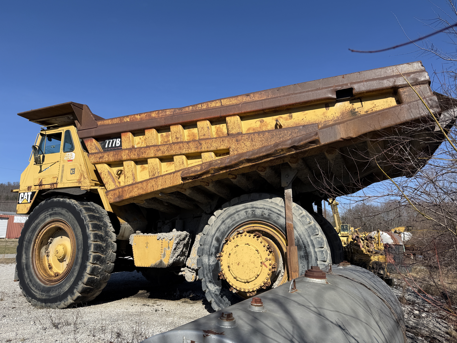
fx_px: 317
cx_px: 228
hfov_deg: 71.6
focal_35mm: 24
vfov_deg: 56.8
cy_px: 172
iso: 80
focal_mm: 6.76
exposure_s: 1/4673
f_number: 1.78
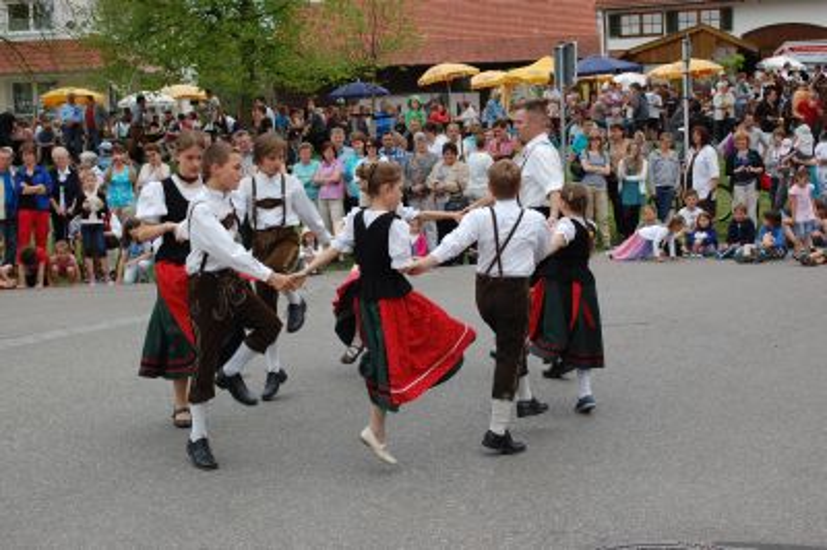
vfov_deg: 25.7
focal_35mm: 52
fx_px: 1205
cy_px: 275
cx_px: 414
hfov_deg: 37.9
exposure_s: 1/200
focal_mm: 35
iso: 200
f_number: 7.1
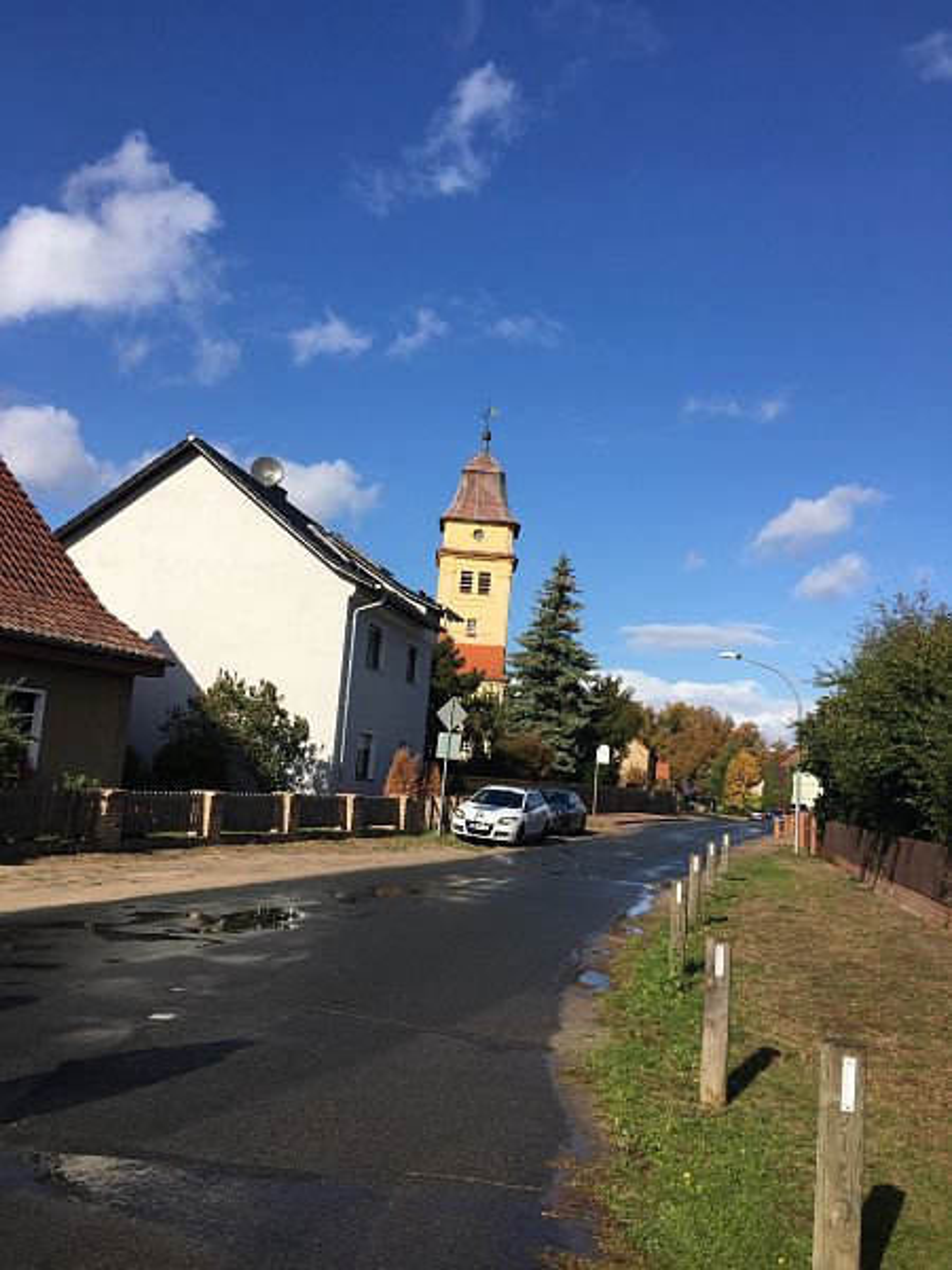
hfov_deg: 48.2
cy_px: 635
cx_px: 476
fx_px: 1063
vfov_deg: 61.7
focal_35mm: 29
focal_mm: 4.15
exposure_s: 1/2262
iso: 25
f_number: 2.2
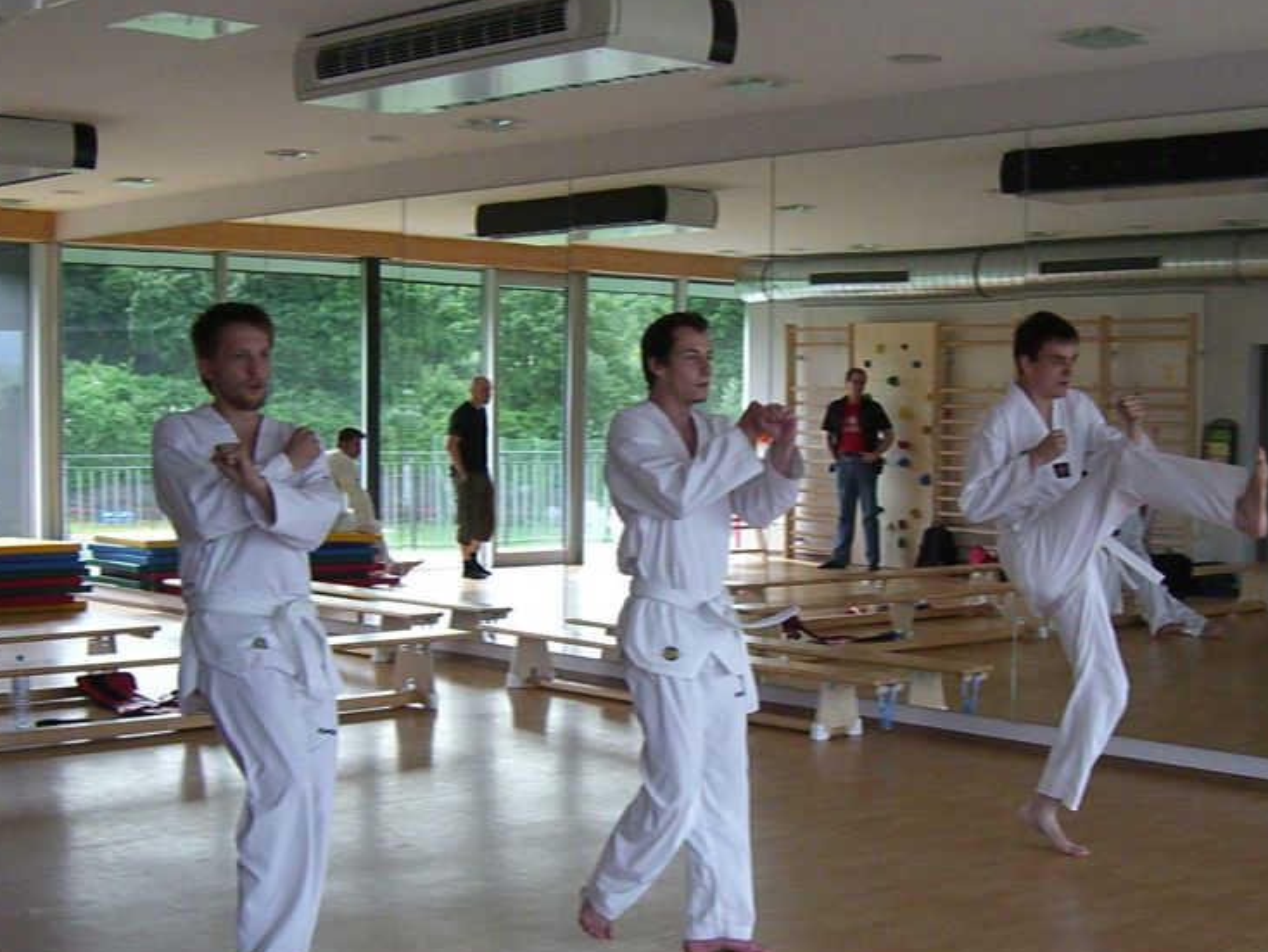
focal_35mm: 53
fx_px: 1942
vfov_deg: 27.5
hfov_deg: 36.1
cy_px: 589
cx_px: 707
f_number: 2.8
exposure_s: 1/800
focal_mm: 7.9
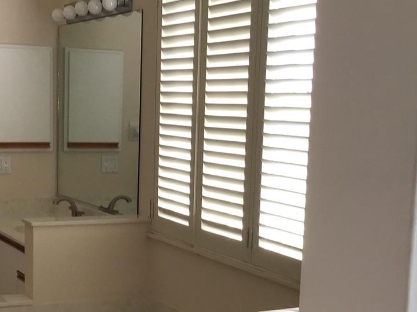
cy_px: 235
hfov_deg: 28.0
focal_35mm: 69
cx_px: 139
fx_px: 831
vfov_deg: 21.1
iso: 32
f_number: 2.4
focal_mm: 3.3
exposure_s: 1/60
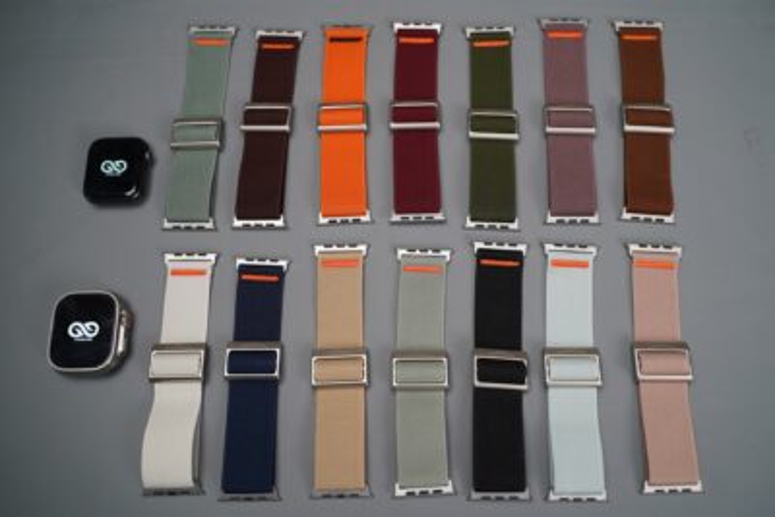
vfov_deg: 42.4
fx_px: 668
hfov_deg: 60.3
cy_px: 258
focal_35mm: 31
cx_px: 388
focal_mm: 31
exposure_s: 1/200
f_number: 4
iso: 1000
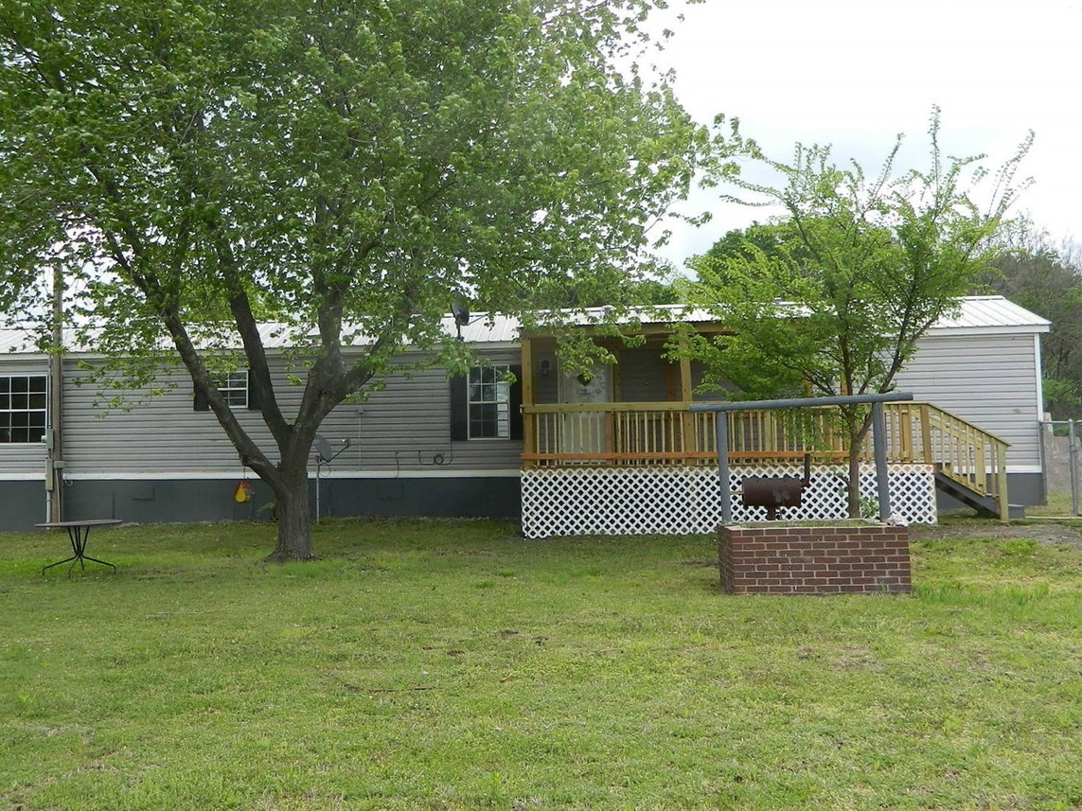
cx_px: 389
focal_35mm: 35
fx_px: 1094
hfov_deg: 51.9
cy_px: 400
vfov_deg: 40.7
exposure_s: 1/500
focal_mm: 4.5
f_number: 3.1
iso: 80
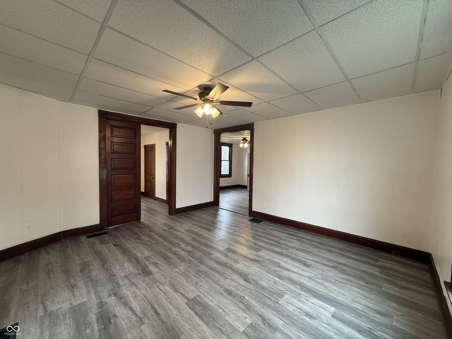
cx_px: 226
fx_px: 183
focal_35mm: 14
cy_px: 170
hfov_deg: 102.1
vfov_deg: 85.7
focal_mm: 2.22
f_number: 2.2
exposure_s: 1/120
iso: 400
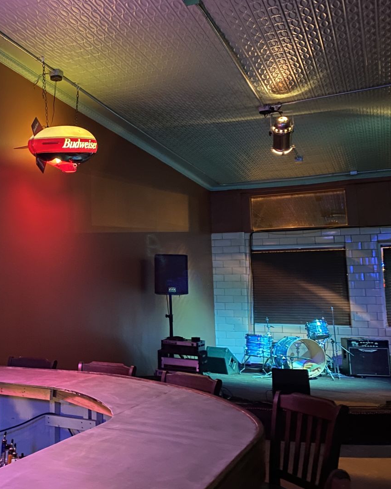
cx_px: 27
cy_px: 222
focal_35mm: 38
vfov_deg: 47.9
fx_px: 550
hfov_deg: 36.3
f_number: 1.8
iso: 500
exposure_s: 1/8
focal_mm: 4.25
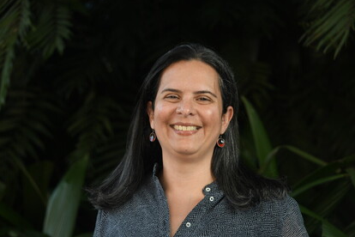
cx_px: 183
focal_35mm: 109
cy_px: 122
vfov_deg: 12.6
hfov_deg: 18.8
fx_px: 1075
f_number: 5.3
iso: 500
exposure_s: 1/125
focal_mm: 98
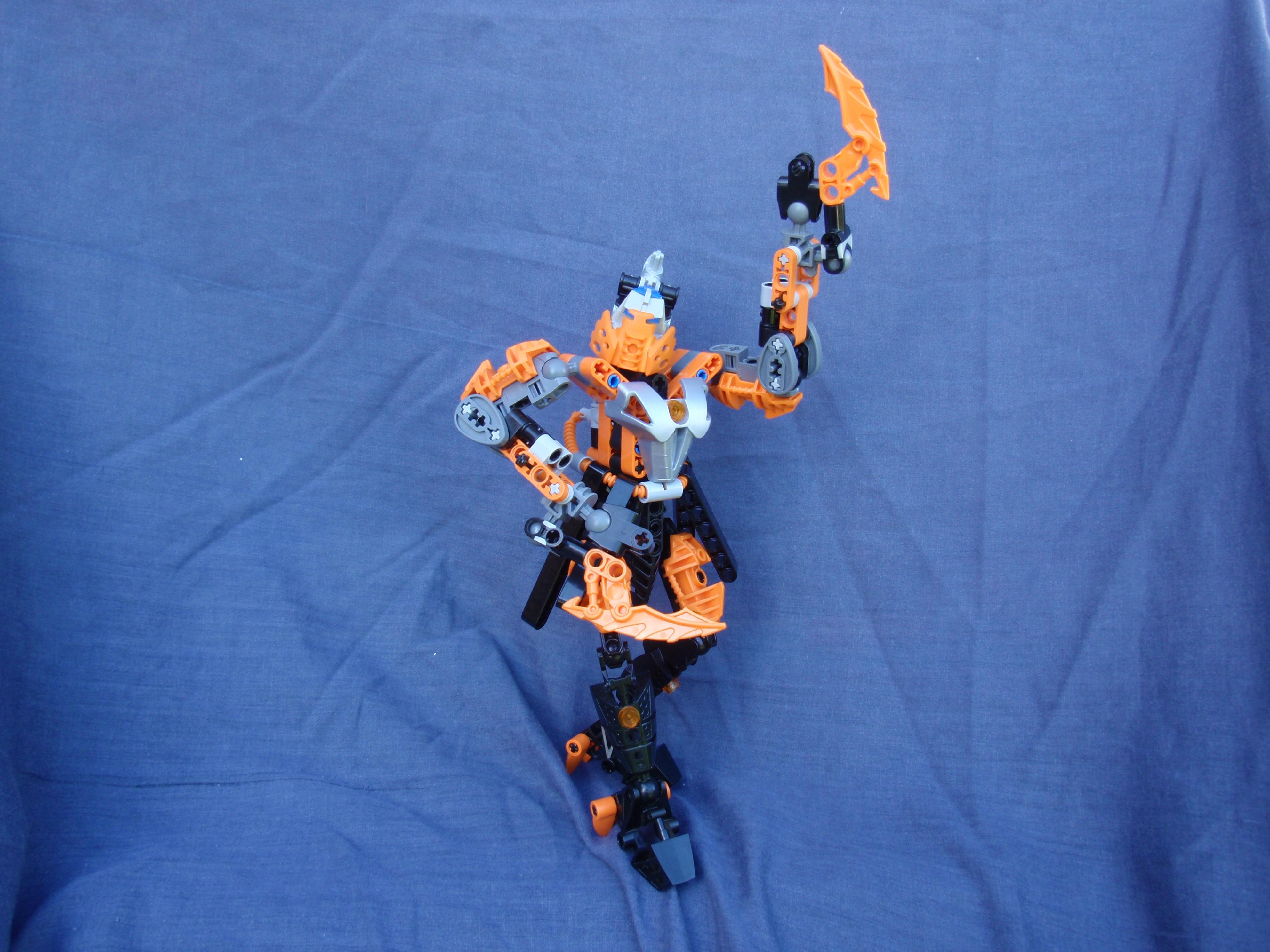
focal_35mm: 28
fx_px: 1027
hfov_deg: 63.4
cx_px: 635
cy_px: 476
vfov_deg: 49.7
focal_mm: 5
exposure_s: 1/40
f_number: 3.2
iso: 64
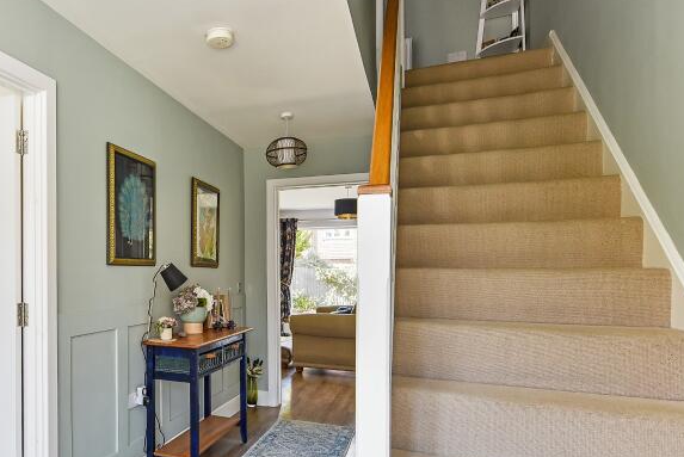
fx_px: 475
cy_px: 266
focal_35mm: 25
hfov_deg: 67.5
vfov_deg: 51.1
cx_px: 181
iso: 400
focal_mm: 14
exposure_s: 1/10
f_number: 7.1
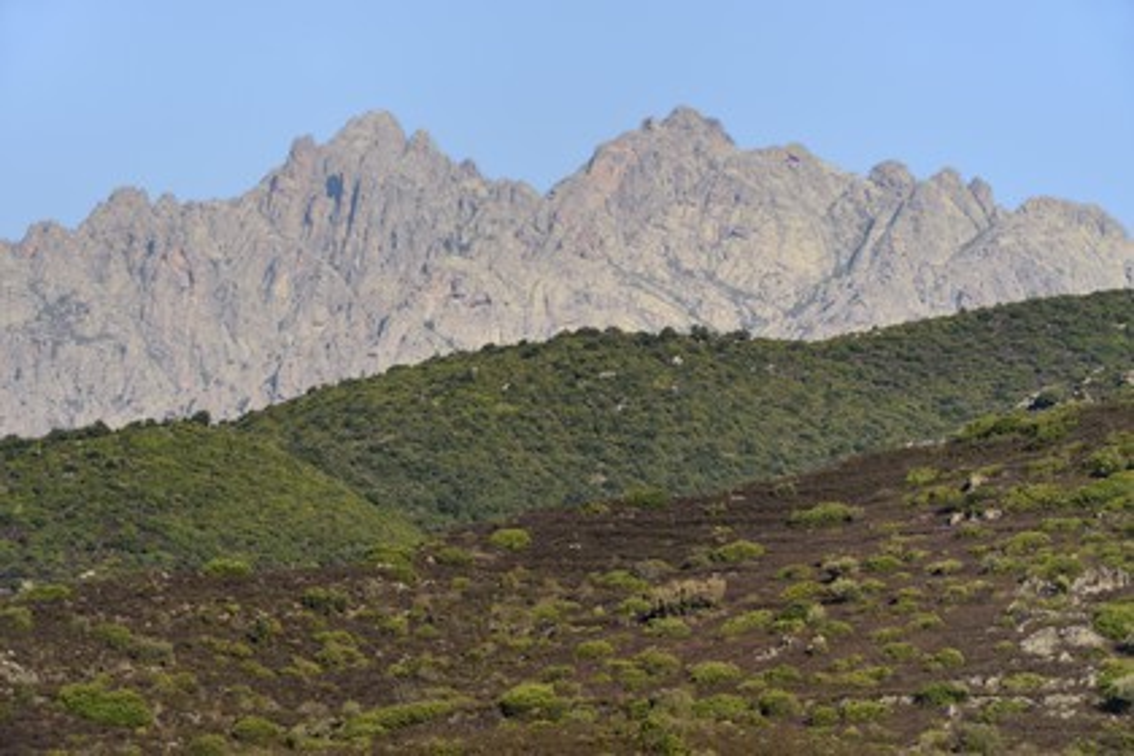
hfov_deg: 10.8
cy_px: 378
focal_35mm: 190
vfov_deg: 7.2
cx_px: 567
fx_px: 5985
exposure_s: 1/200
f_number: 16
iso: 200
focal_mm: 190
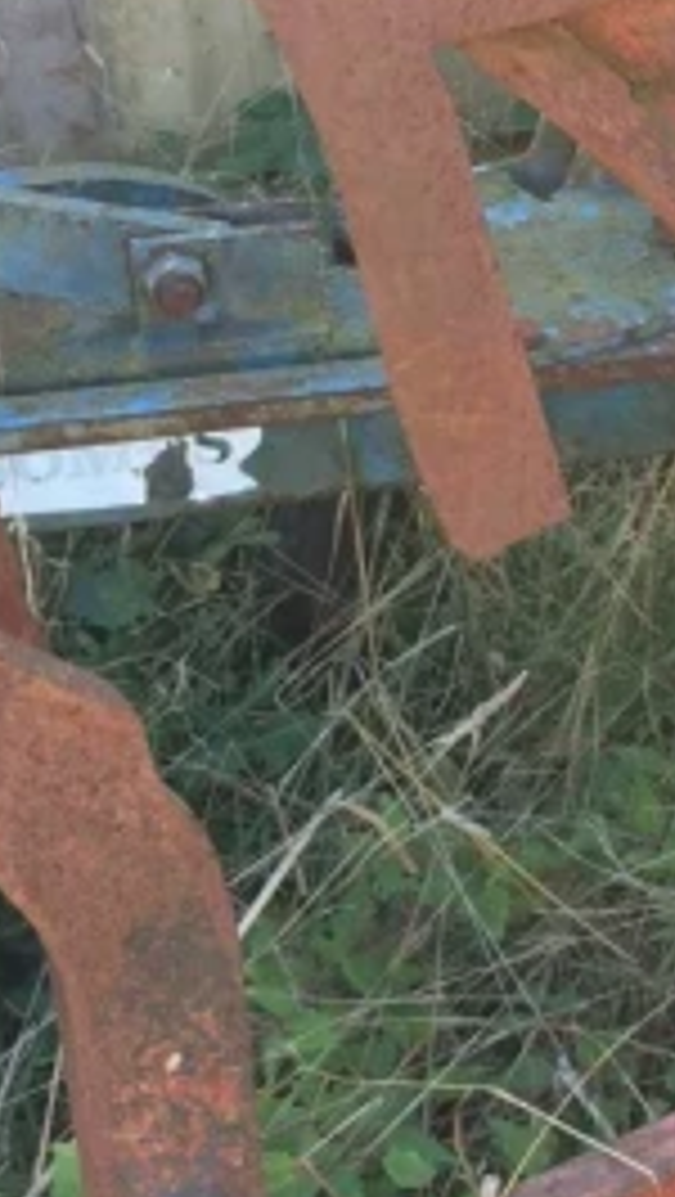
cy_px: 574
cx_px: 576
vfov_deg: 31.0
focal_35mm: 68
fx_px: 2160
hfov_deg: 17.6
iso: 40
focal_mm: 4.15
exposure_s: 1/100
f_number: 2.2
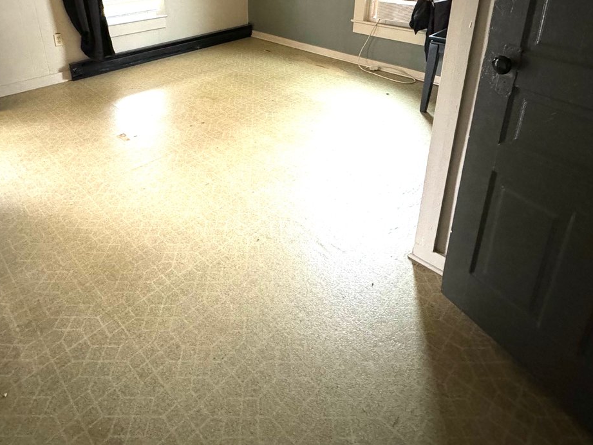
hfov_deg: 73.6
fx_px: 394
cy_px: 83
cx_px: 257
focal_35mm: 23
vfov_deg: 54.5
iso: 1000
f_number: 2.2
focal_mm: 2.22
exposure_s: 1/60
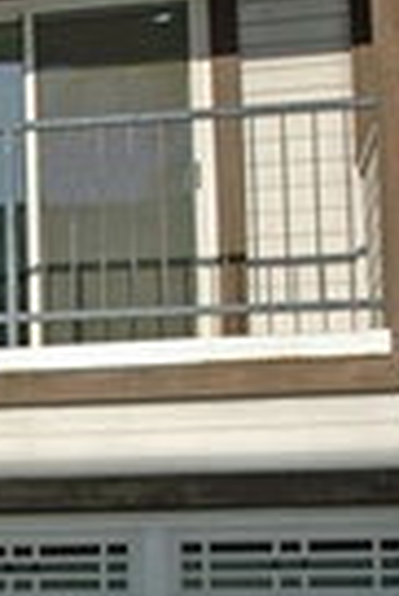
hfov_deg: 12.9
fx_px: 1575
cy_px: 537
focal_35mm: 95
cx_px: -351
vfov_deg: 21.0
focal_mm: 18
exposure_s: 1/400
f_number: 10
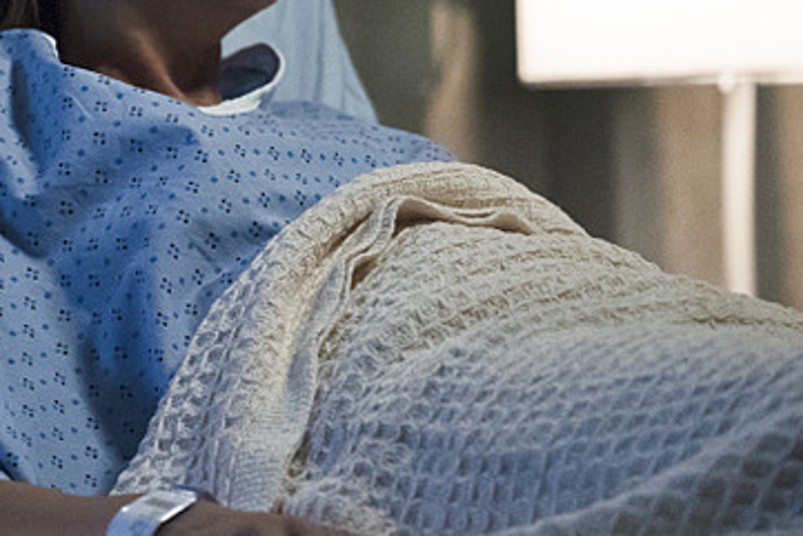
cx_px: 151
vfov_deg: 3.2
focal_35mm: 432
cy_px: 82
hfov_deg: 4.8
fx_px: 9639
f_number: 4
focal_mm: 200
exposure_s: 1/200
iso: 8000
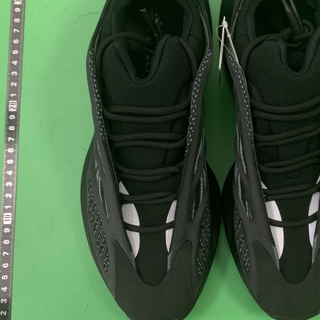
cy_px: 140
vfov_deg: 34.6
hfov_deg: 34.3
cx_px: 215
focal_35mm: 49
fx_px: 512
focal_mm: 4.25
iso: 320
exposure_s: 1/60
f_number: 1.8
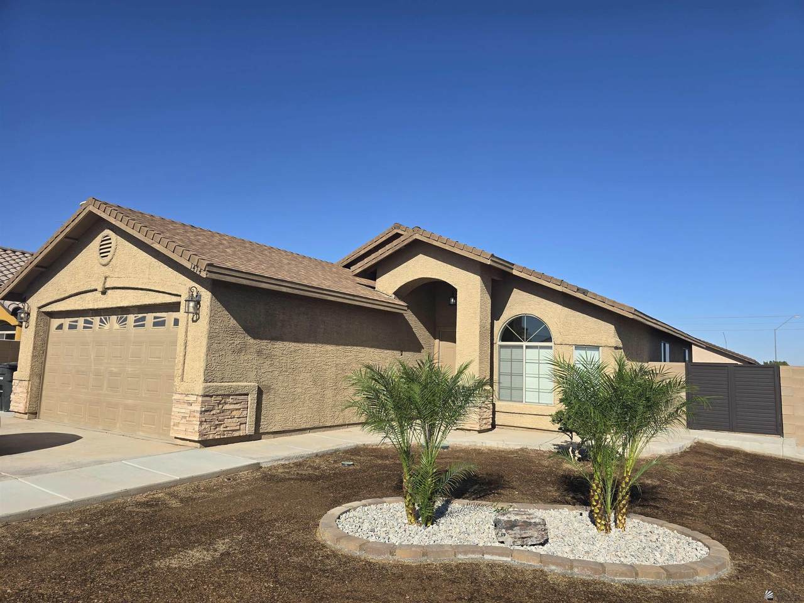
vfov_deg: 58.9
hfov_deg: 73.9
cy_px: 302
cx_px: 402
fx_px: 534
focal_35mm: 23
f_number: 1.7
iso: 12
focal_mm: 6.3
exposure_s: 1/1041
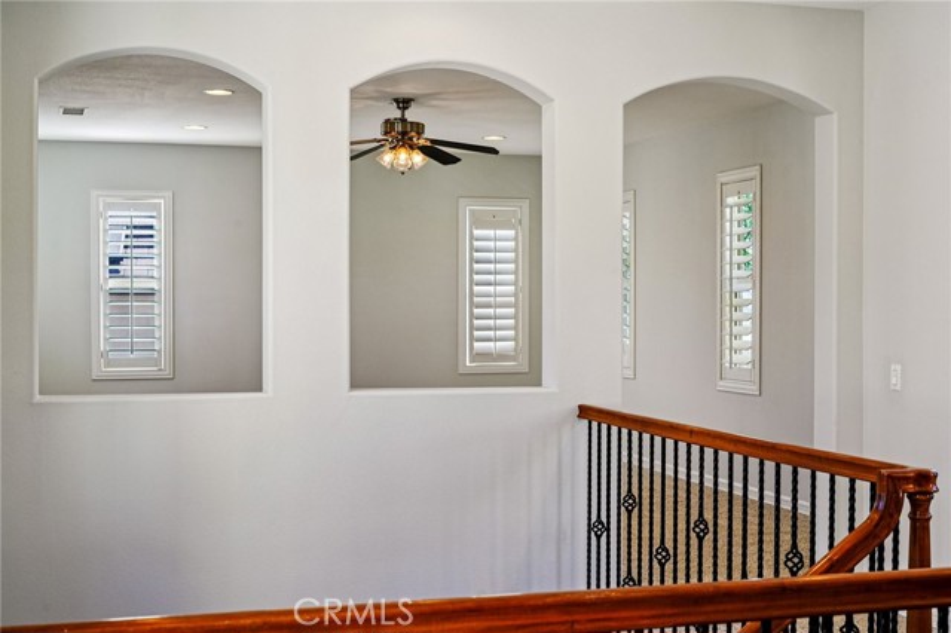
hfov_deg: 39.6
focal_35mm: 50
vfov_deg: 27.0
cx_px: 476
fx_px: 1320
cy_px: 316
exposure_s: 1/100
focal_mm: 50
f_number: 8
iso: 200
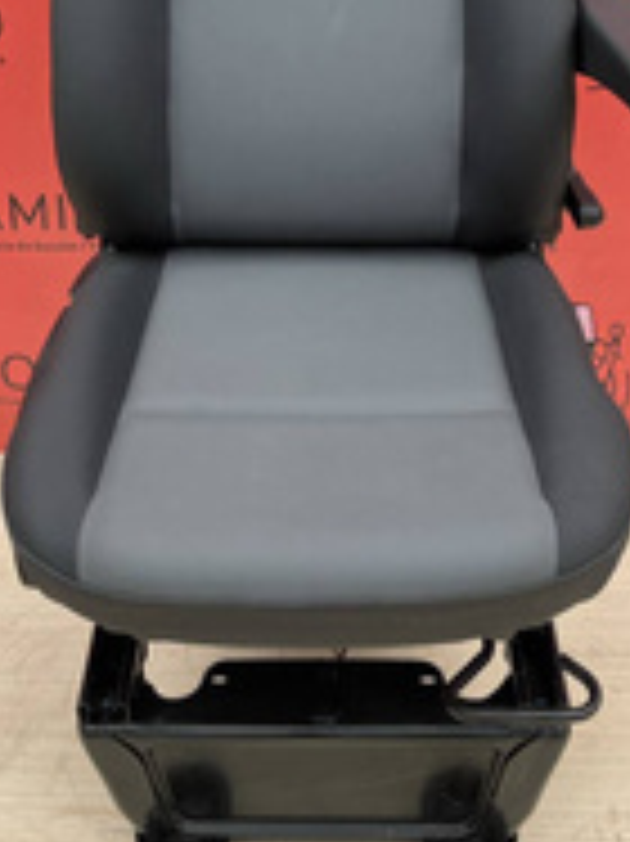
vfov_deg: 36.7
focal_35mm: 50
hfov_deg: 29.1
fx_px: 1215
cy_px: 149
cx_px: 320
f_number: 1.6
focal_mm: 5.1
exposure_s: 1/550
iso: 50
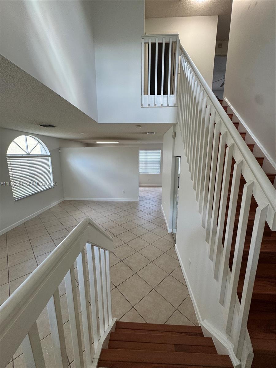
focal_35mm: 14
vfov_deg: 102.1
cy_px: 184
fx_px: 149
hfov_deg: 85.7
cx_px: 138
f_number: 2.2
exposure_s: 1/120
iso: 125
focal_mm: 2.22
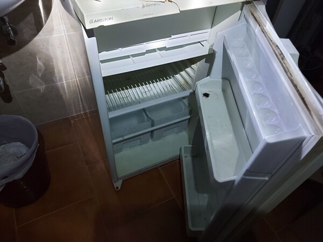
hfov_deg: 71.6
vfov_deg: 56.8
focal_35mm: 24
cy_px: 121
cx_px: 162
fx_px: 224
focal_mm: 5.23
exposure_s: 1/20
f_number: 1.8
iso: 500
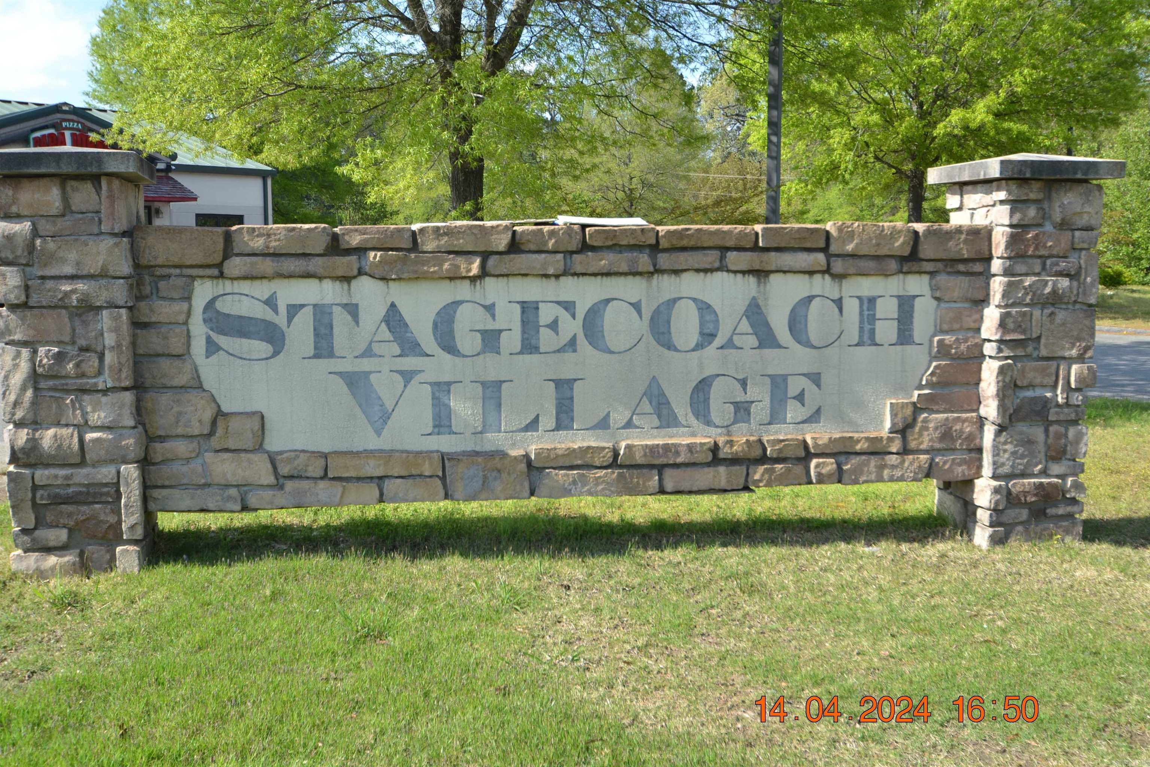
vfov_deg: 36.9
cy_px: 384
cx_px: 575
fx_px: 1150
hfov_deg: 53.1
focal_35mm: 36
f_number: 7.1
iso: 100
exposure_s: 1/200
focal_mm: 24
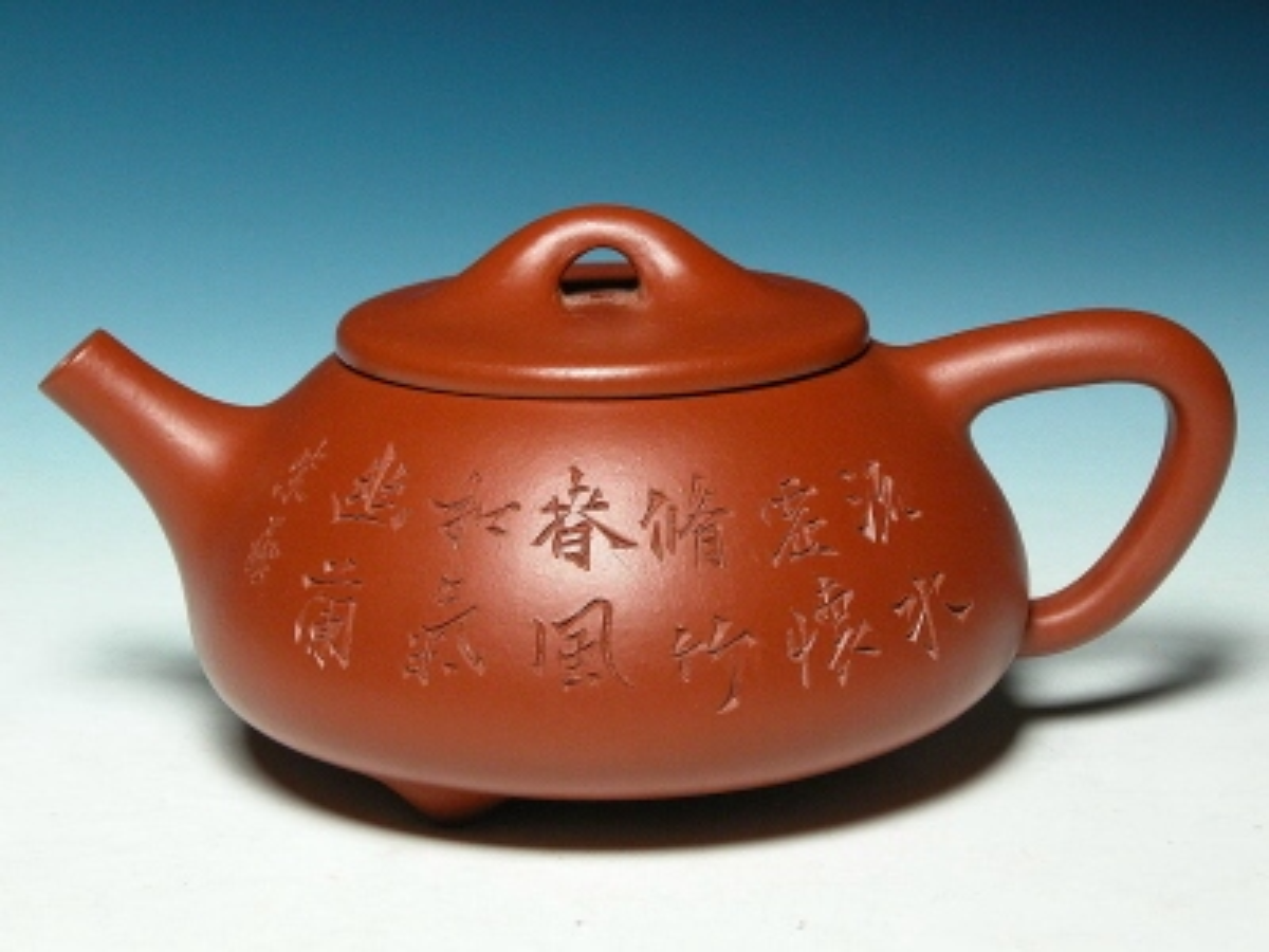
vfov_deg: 13.0
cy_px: 476
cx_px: 634
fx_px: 4179
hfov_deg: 17.3
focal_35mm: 114
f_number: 7.5
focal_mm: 29.5
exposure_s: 1/4.2
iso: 244
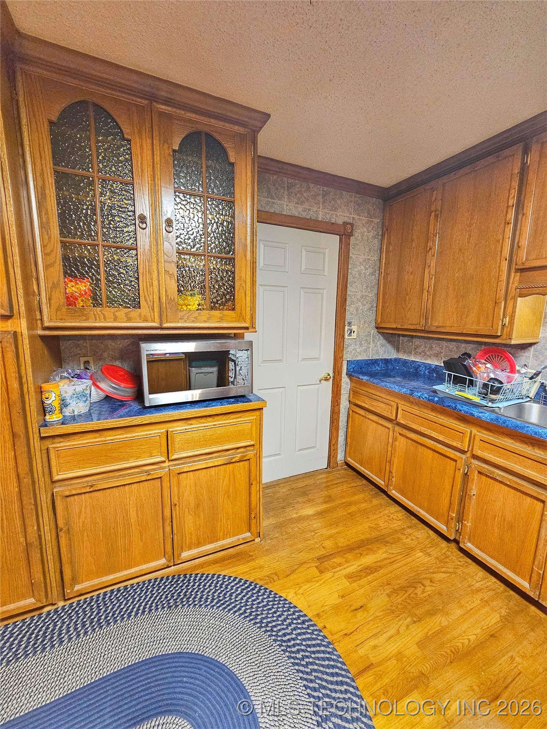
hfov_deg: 89.9
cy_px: 364
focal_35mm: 13
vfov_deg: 106.2
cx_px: 274
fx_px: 274
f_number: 2.2
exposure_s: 1/30
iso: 500
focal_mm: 2.2
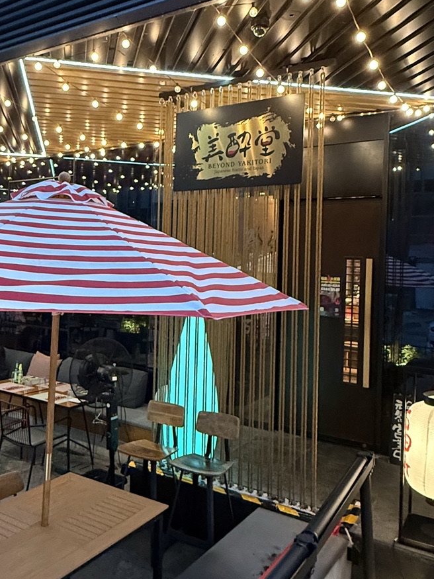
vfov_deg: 56.8
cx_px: 168
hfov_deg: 43.9
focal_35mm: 32
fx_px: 535
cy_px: 267
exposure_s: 1/50
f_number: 2.2
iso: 800
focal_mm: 2.22
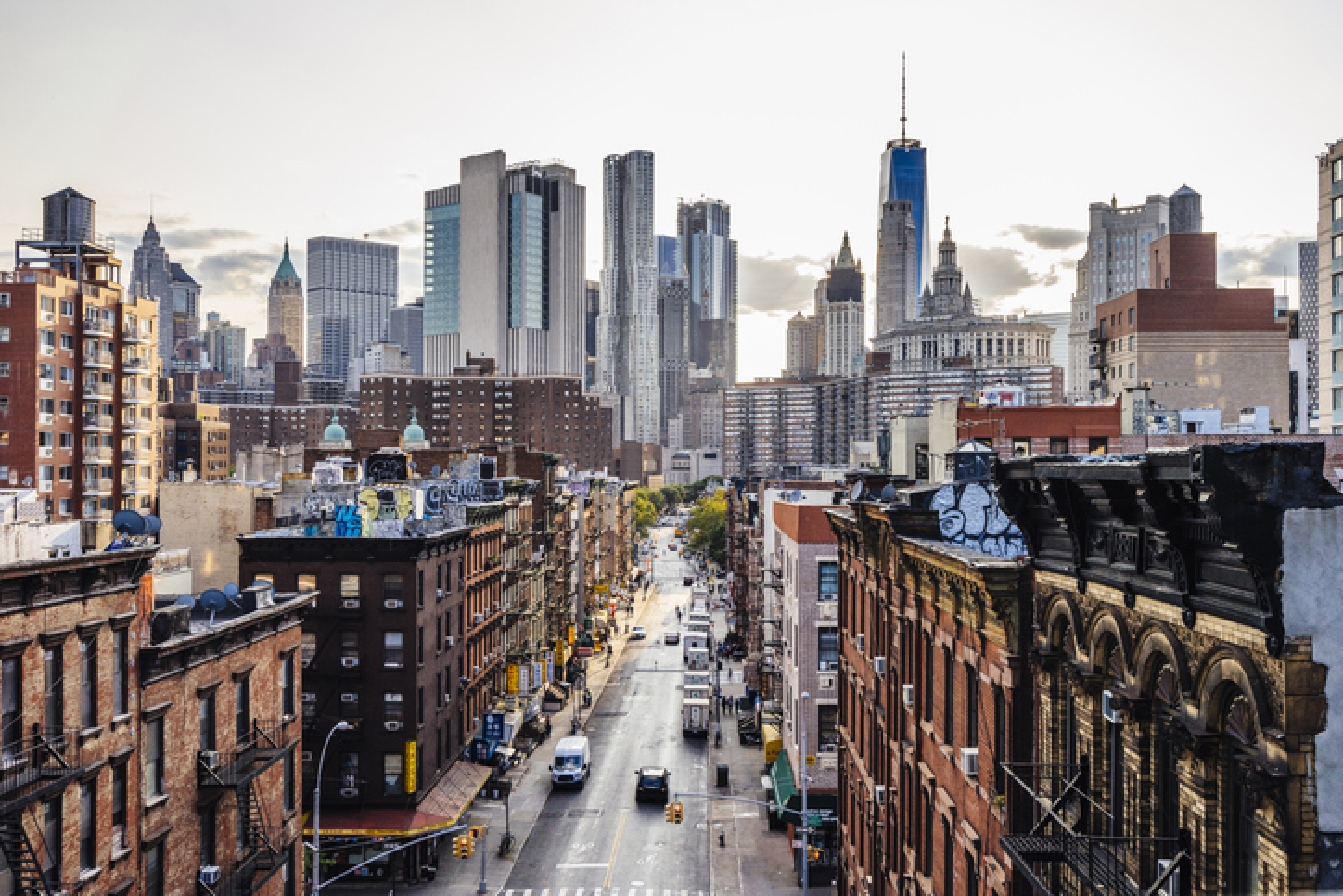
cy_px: 448
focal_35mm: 35
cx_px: 672
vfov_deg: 37.9
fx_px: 1306
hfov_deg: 54.4
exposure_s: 1/800
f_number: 8
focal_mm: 35
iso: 800
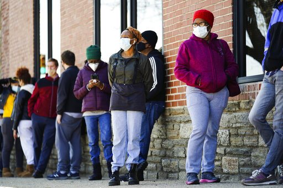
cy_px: 94
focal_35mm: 130
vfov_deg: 10.5
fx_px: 1022
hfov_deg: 15.8
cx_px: 142
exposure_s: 1/640
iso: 160
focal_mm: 130
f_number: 2.8
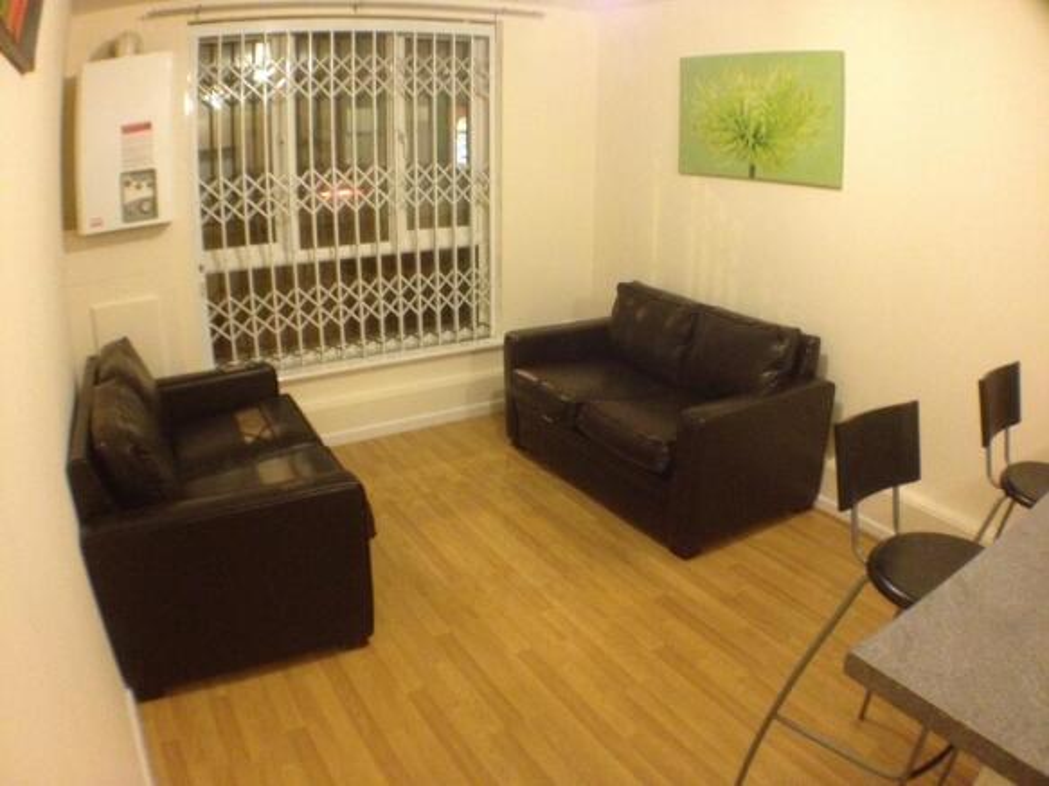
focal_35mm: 35
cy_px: 393
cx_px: 524
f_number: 2.4
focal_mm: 4.28
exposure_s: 1/15
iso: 640
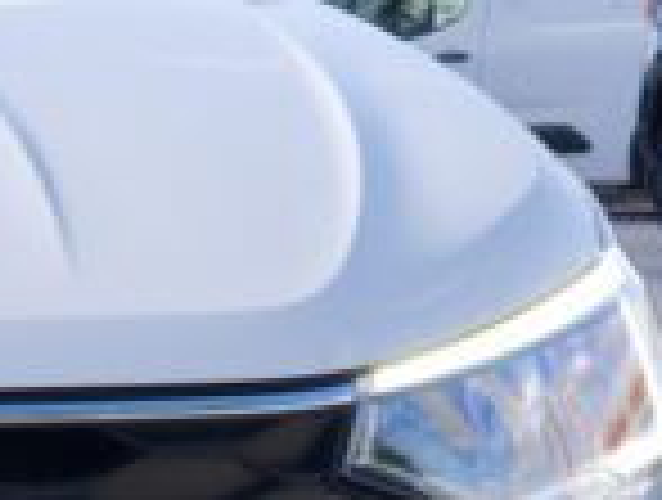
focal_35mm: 227
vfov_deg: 6.5
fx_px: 4352
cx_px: -441
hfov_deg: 8.4
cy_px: 601
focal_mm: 22.8
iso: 160
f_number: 9
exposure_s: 1/125
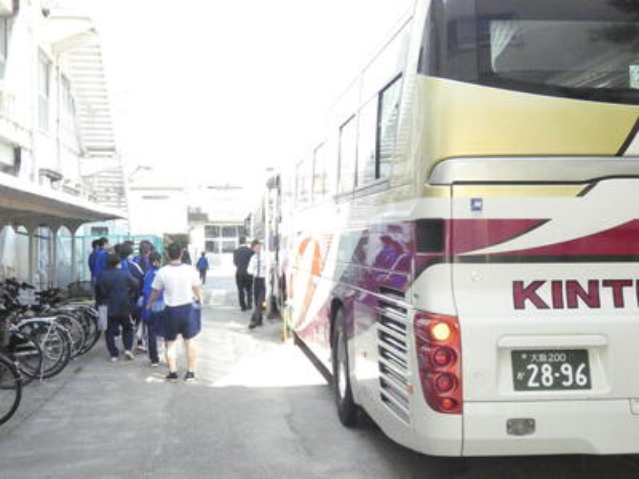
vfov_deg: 31.5
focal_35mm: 46
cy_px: 240
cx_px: 320
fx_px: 849
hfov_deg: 41.2
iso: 3200
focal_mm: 8.2
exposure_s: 1/2000
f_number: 4.7
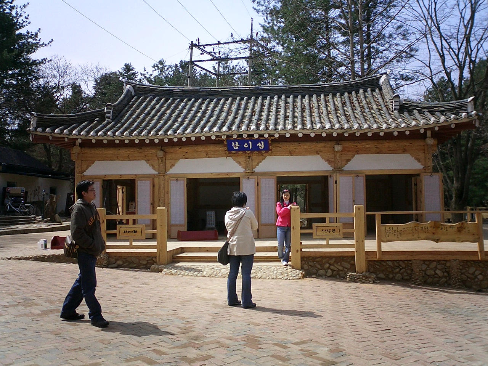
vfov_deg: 38.7
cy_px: 183
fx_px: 522
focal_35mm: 37
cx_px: 244
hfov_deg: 50.1
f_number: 3.5
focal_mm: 5.6
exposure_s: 1/1000
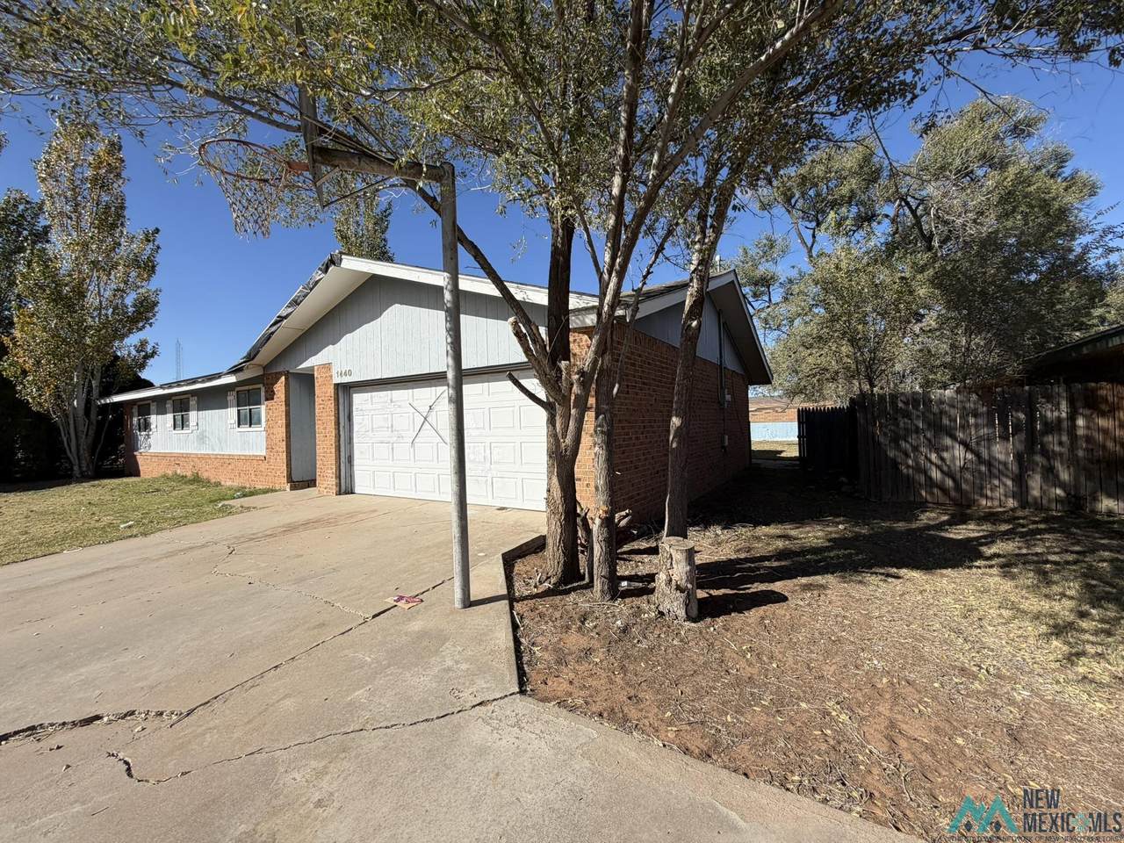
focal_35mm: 14
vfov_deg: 85.7
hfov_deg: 102.1
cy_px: 422
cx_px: 562
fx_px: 455
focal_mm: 2.22
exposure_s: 1/820
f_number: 2.2
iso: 25
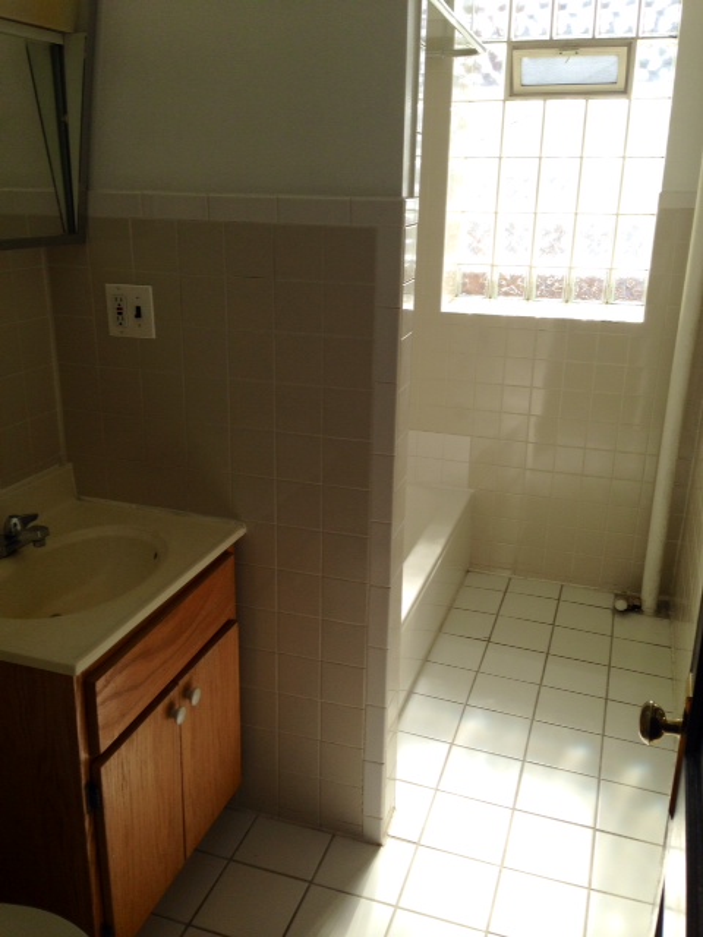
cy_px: 468
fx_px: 894
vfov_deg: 55.4
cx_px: 352
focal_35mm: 33
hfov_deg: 42.9
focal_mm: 4.12
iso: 50
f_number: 2.4
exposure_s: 1/225
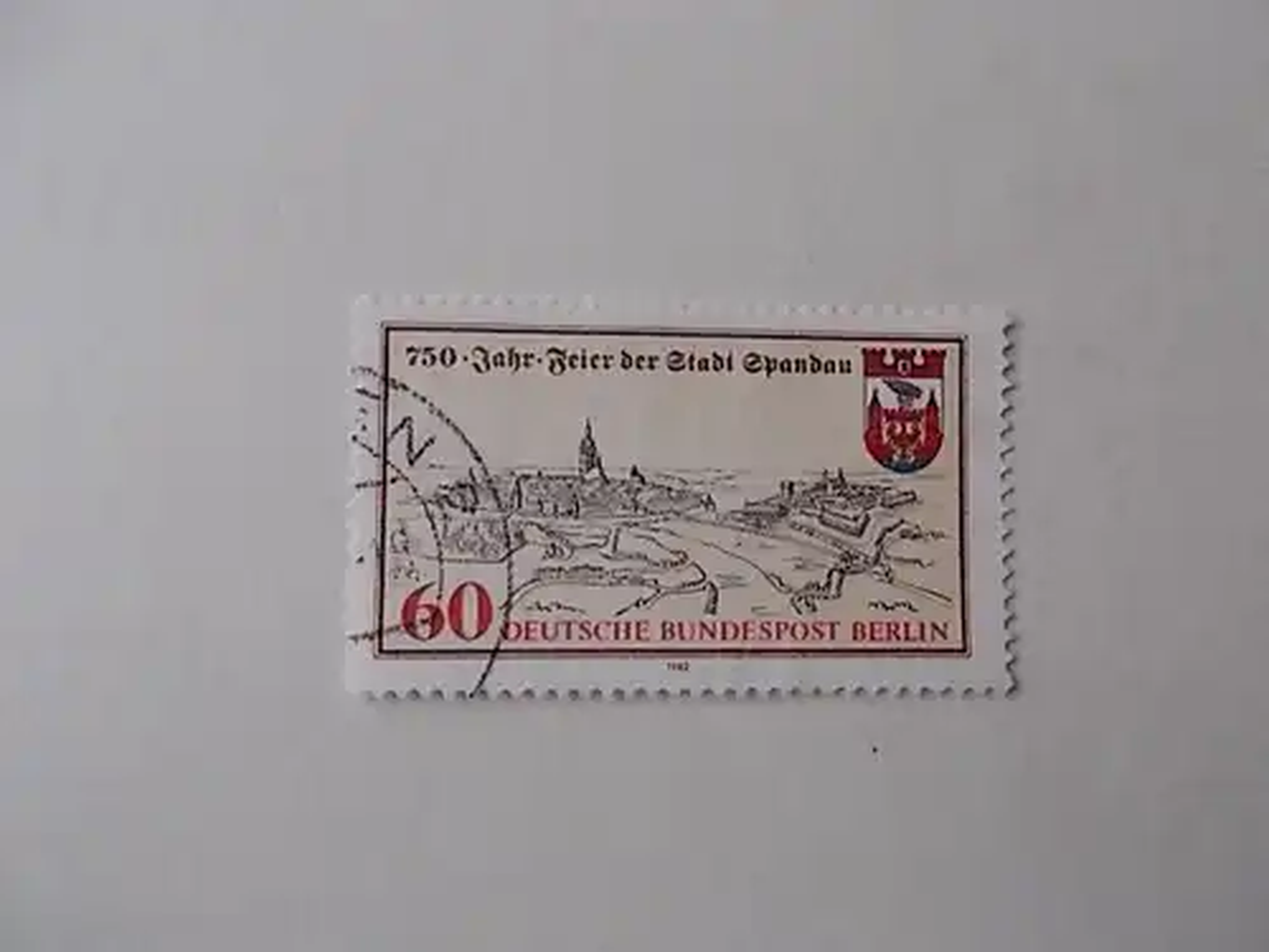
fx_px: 953
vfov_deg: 53.1
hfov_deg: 67.3
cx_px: 634
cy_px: 476
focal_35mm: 26
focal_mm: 4.6
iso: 160
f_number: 3.2
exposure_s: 1/25
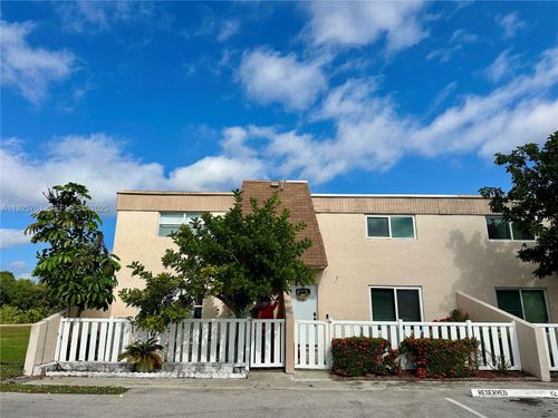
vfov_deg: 56.8
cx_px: 279
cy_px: 209
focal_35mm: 24
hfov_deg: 71.6
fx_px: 387
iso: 80
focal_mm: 6.86
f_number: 1.78
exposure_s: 1/7576
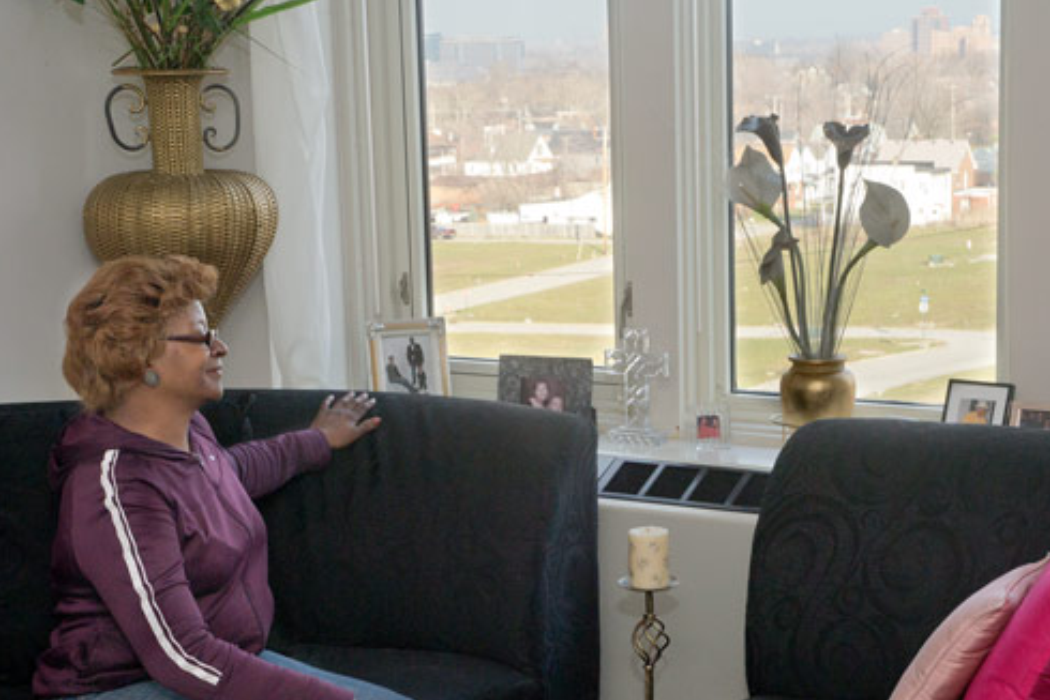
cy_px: 395
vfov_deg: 19.2
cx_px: 546
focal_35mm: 71
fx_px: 2071
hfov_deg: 28.4
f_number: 10
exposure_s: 1/160
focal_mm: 40
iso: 400
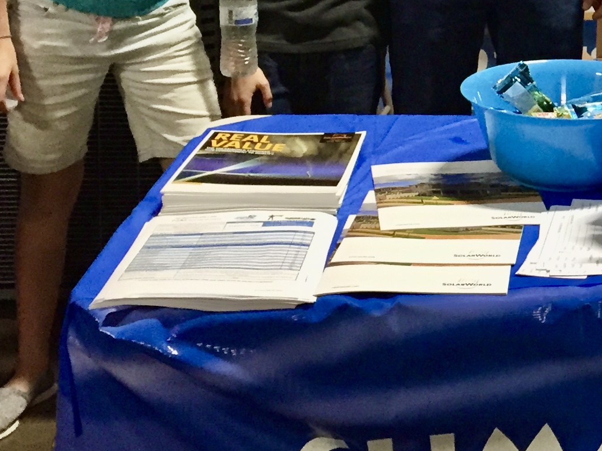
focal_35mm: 91
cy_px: -43
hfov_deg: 19.9
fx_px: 1583
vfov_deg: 15.8
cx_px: 772
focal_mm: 4.15
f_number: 2.2
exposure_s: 1/30
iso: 160
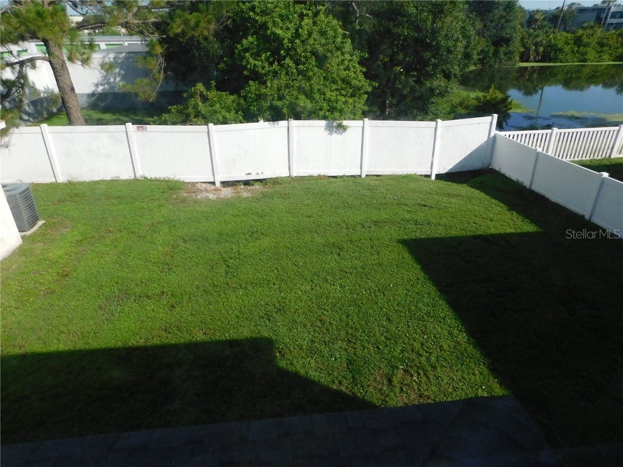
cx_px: 312
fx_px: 414
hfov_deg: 73.9
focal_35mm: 23
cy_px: 234
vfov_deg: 58.9
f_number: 6
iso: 125
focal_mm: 4
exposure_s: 1/500
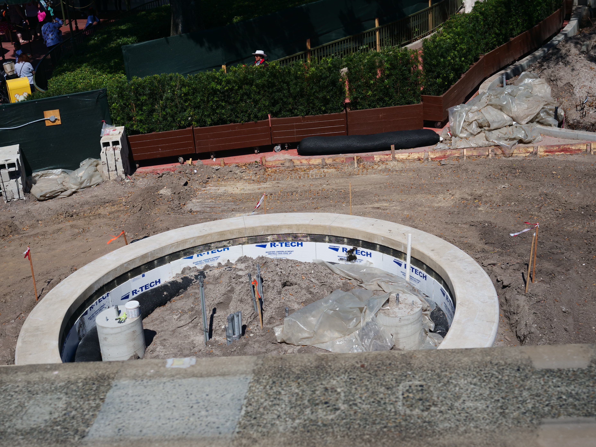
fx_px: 861
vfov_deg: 29.1
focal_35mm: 50
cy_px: 224
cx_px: 298
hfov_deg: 38.2
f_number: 3.5
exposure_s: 1/2000
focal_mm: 25
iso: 200
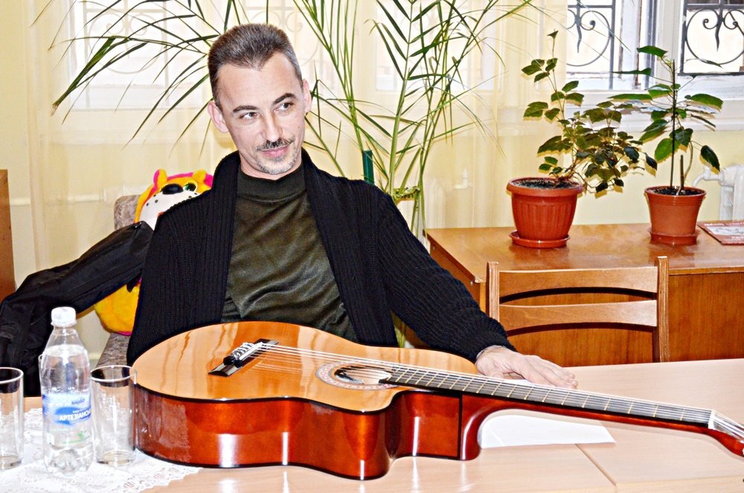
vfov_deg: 21.5
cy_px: 246
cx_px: 372
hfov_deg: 32.0
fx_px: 1299
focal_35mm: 63
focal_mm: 42
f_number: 5.3
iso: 3200
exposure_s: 1/60
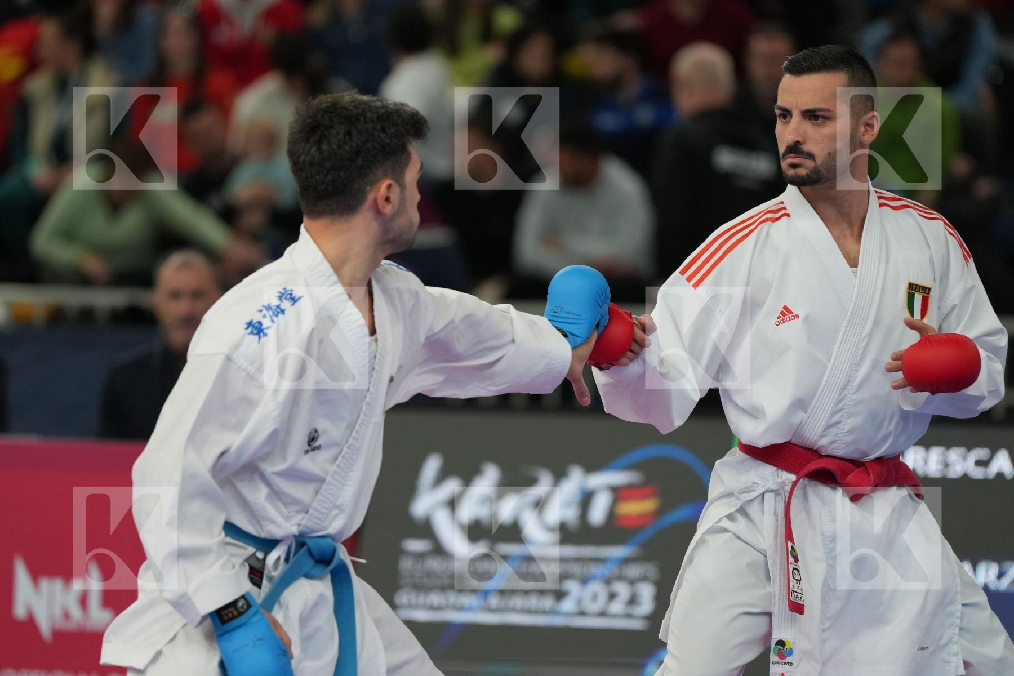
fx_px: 8309
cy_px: 338
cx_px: 507
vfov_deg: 4.7
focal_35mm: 295
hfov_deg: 7.0
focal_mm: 197
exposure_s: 1/1000
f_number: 2.8
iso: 1600
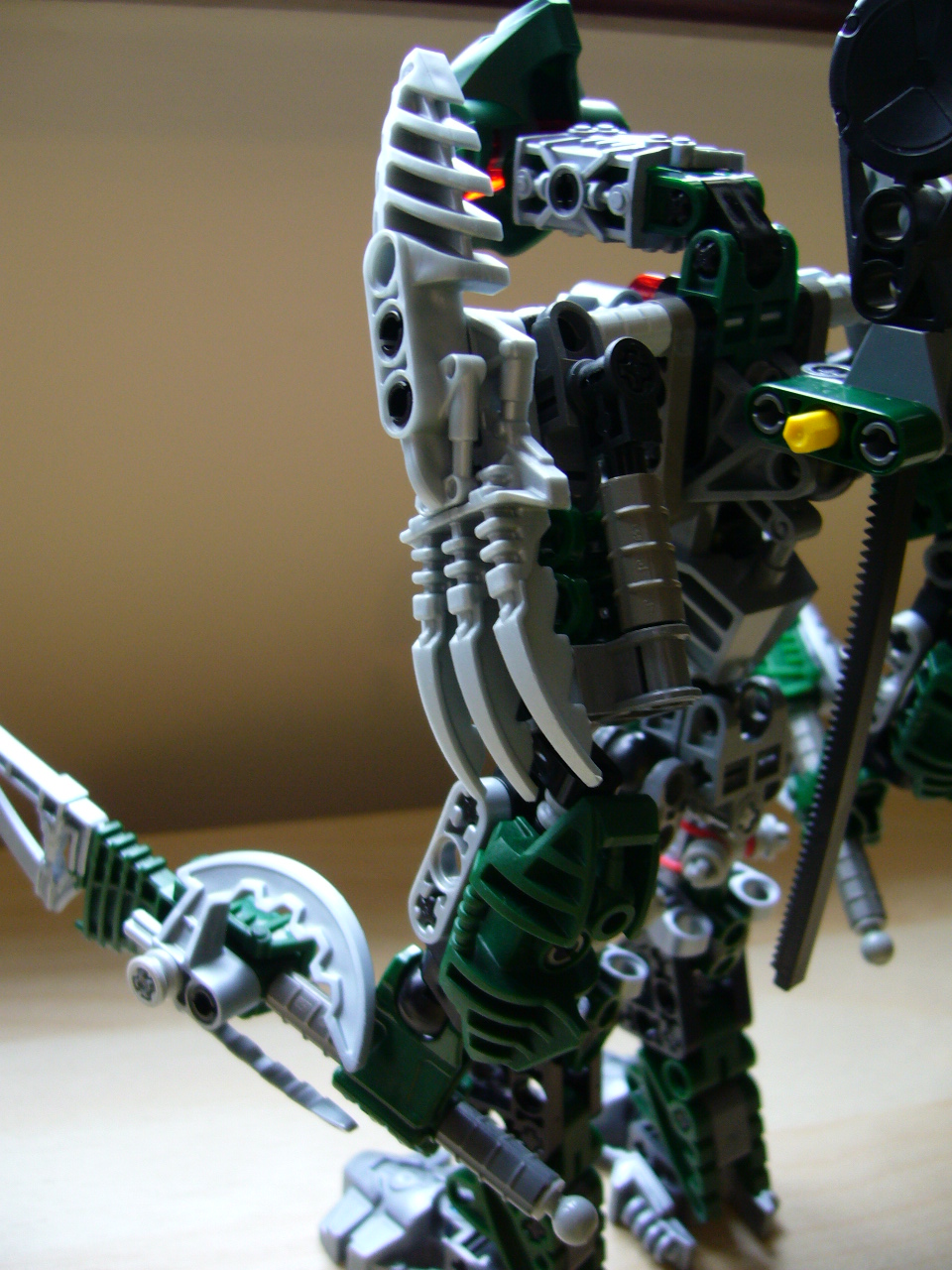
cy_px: 635
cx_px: 476
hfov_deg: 40.7
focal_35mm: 35
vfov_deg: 52.6
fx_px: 1283
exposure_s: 1/25
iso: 100
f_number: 2.8
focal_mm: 5.8
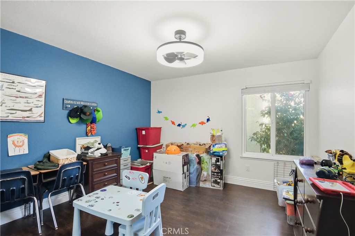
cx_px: 178
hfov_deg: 96.1
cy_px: 118
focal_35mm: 16
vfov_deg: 73.0
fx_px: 160
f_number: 8
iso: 1600
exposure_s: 1/60
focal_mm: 16.2
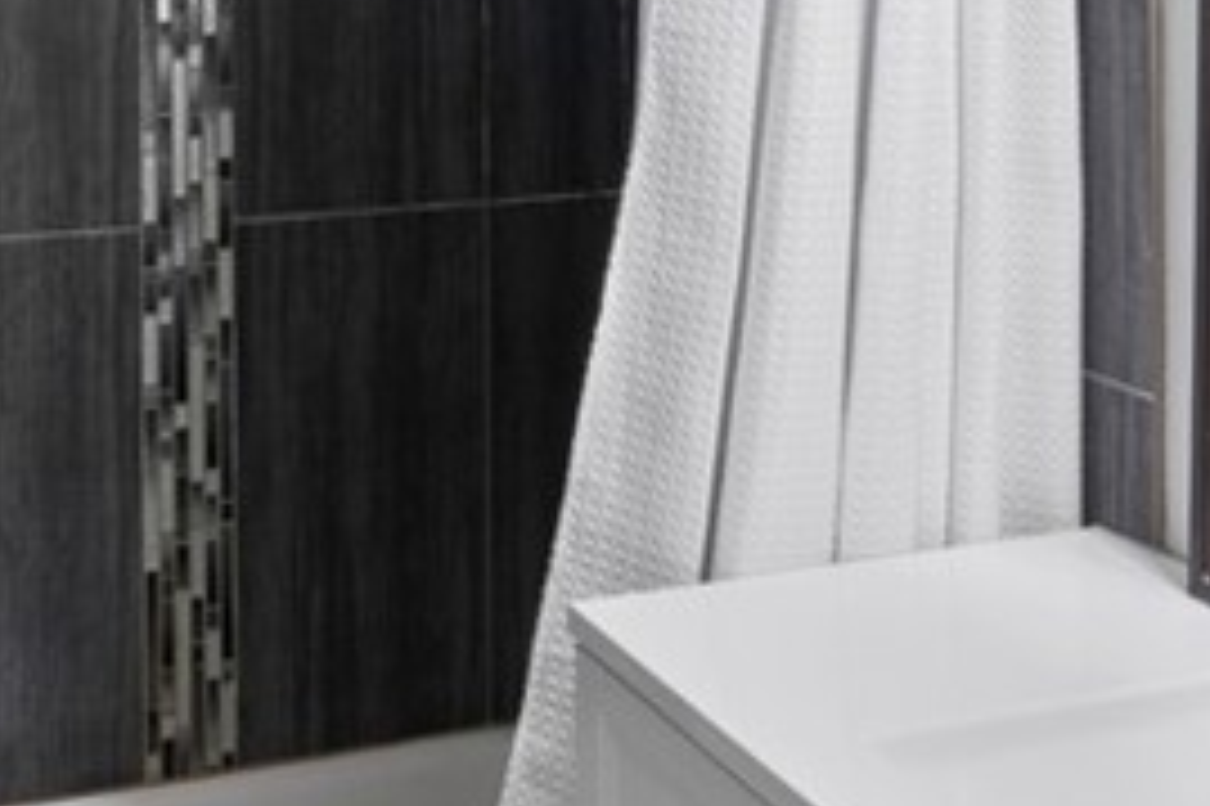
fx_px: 2049
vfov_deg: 20.4
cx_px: 247
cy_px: -227
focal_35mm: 61
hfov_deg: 32.0
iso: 50
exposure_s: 3.2
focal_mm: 16
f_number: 22
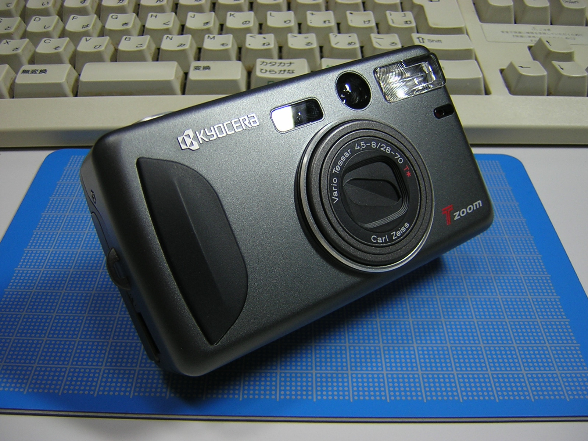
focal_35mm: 36
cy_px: 220
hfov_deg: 51.4
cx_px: 294
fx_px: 612
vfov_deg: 39.7
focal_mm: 4.7
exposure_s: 1/18.3
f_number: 2.6
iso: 100
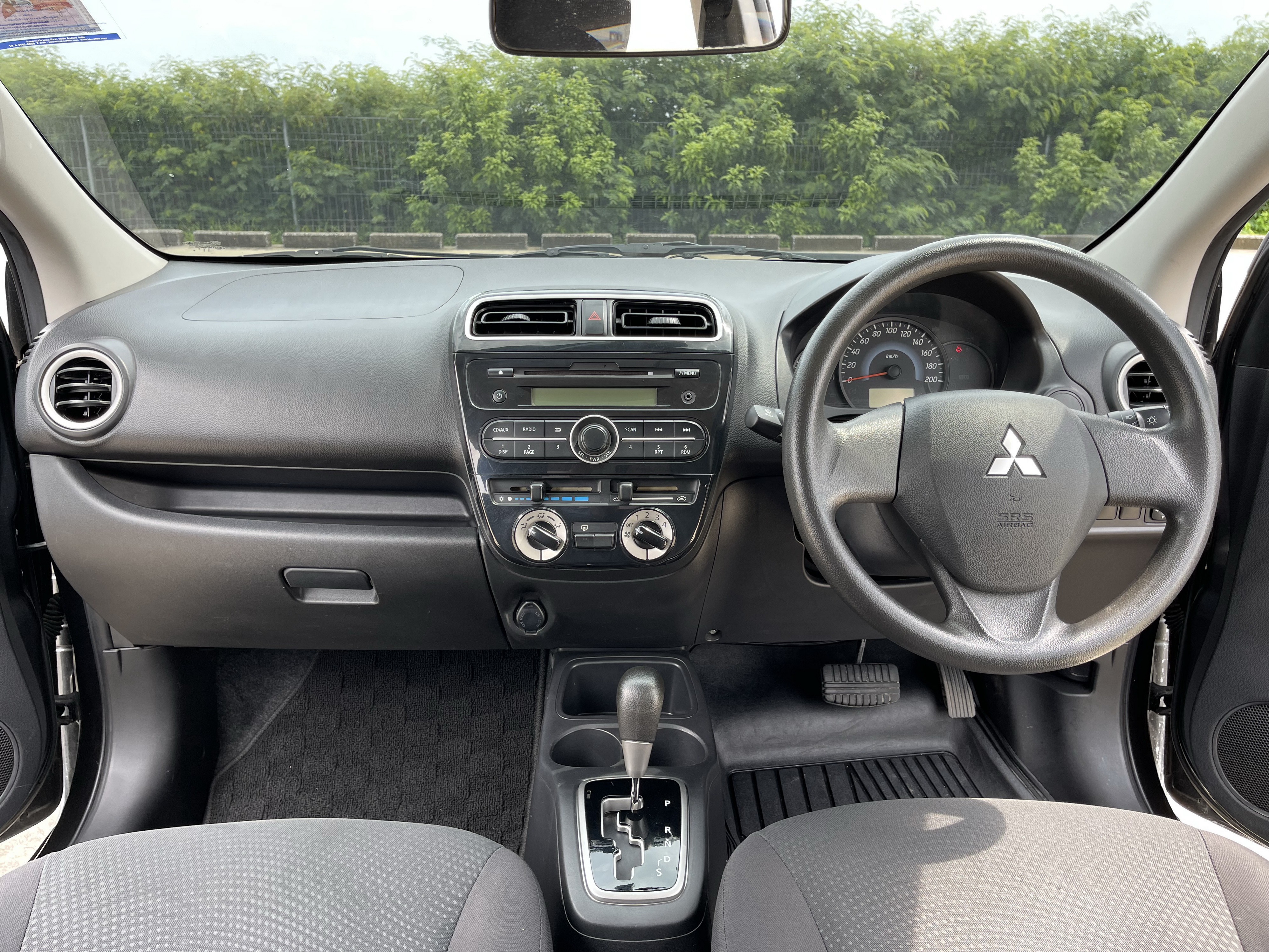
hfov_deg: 67.3
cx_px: 634
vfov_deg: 53.1
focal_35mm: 26
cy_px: 476
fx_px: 953
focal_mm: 5.1
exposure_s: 1/121
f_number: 1.6
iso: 40
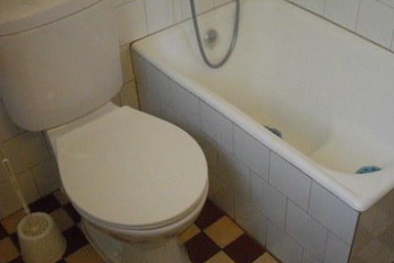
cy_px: 111
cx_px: 238
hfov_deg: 40.1
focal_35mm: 49
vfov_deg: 27.5
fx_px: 536
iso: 800
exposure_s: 1/100
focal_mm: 6.2
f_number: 2.8
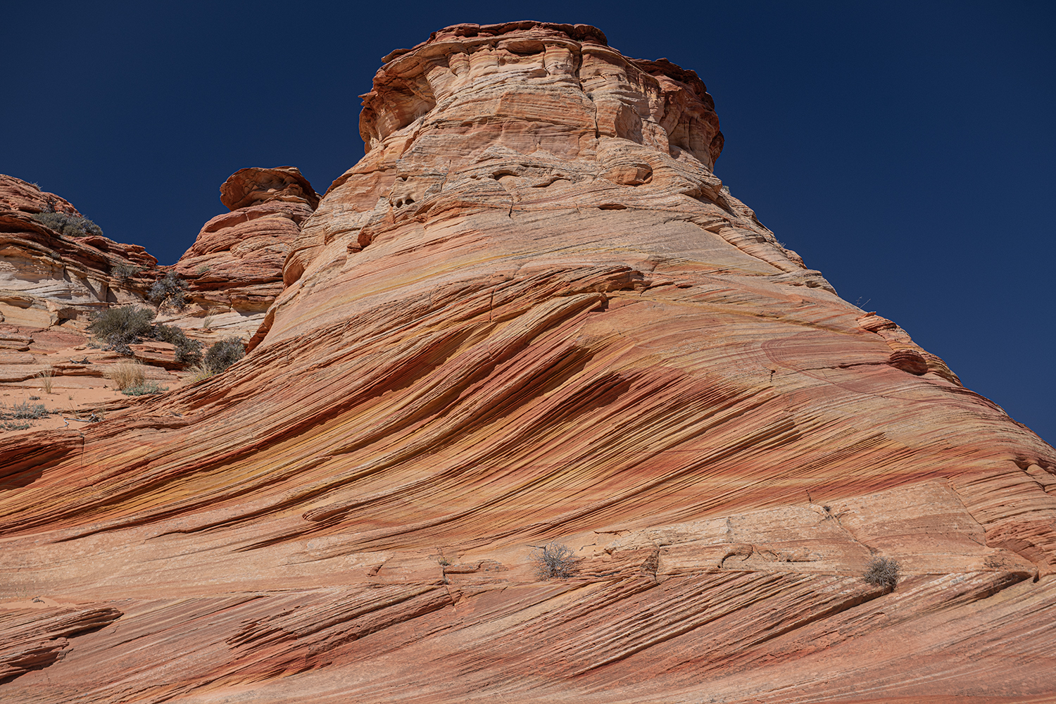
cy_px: 352
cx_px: 528
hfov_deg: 34.5
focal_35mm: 58
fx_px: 1701
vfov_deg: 23.4
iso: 100
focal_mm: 58
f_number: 7.1
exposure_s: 1/160
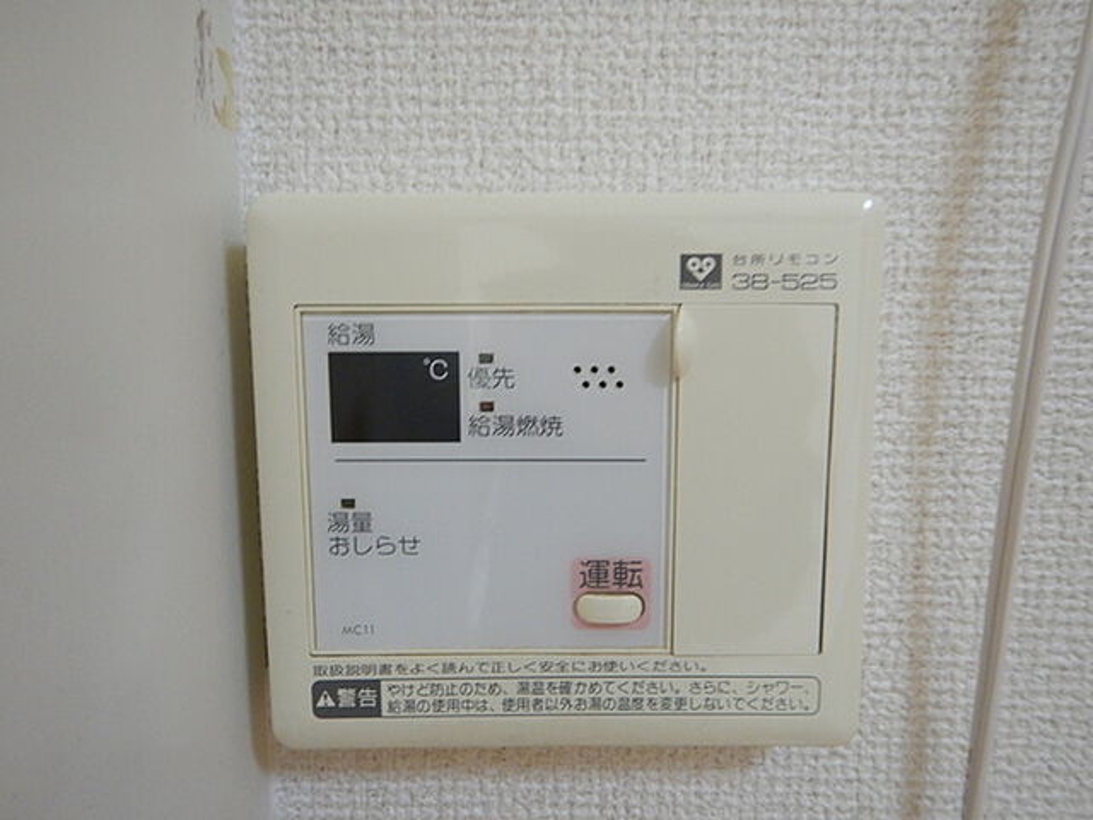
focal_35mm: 24
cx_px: 546
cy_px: 410
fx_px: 758
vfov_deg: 56.8
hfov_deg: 71.6
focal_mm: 4.3
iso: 400
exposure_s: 1/20
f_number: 2.8
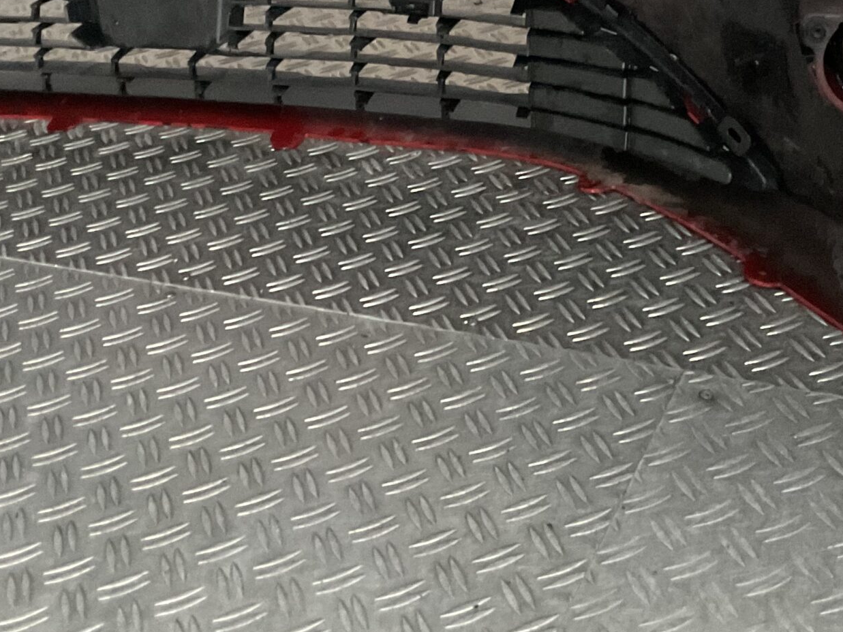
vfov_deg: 23.7
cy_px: 47
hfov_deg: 32.2
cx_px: 465
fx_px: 1461
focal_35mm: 60
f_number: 1.8
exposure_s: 1/25
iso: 500
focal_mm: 3
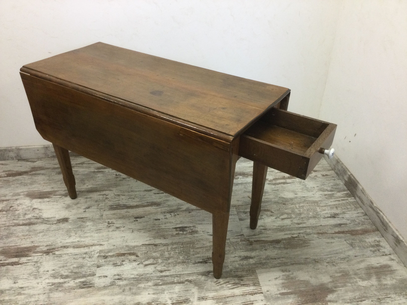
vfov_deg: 45.4
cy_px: 152
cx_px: 204
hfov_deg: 58.4
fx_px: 364
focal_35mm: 31
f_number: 2.4
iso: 80
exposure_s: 1/33
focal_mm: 3.3
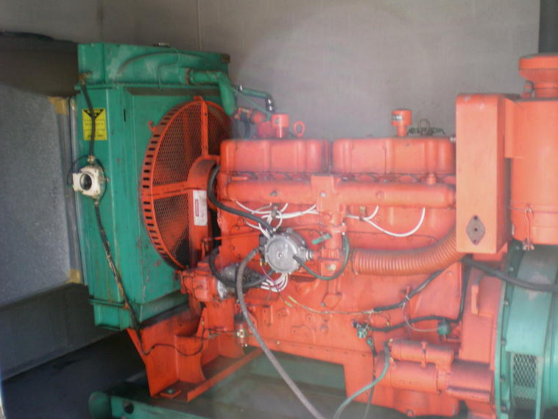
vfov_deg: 36.0
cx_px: 287
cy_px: 203
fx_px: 645
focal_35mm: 40
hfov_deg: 46.8
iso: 200
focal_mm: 6.3
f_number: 3.1
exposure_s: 1/40
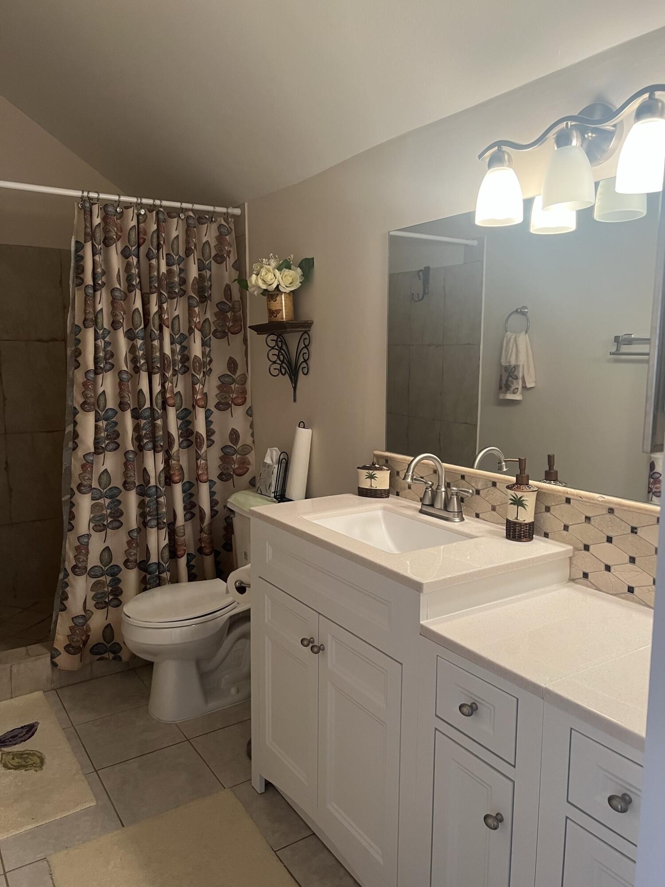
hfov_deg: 53.1
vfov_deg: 67.3
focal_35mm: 26
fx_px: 666
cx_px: 332
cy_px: 444
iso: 160
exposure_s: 1/60
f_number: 1.5
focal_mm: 5.7
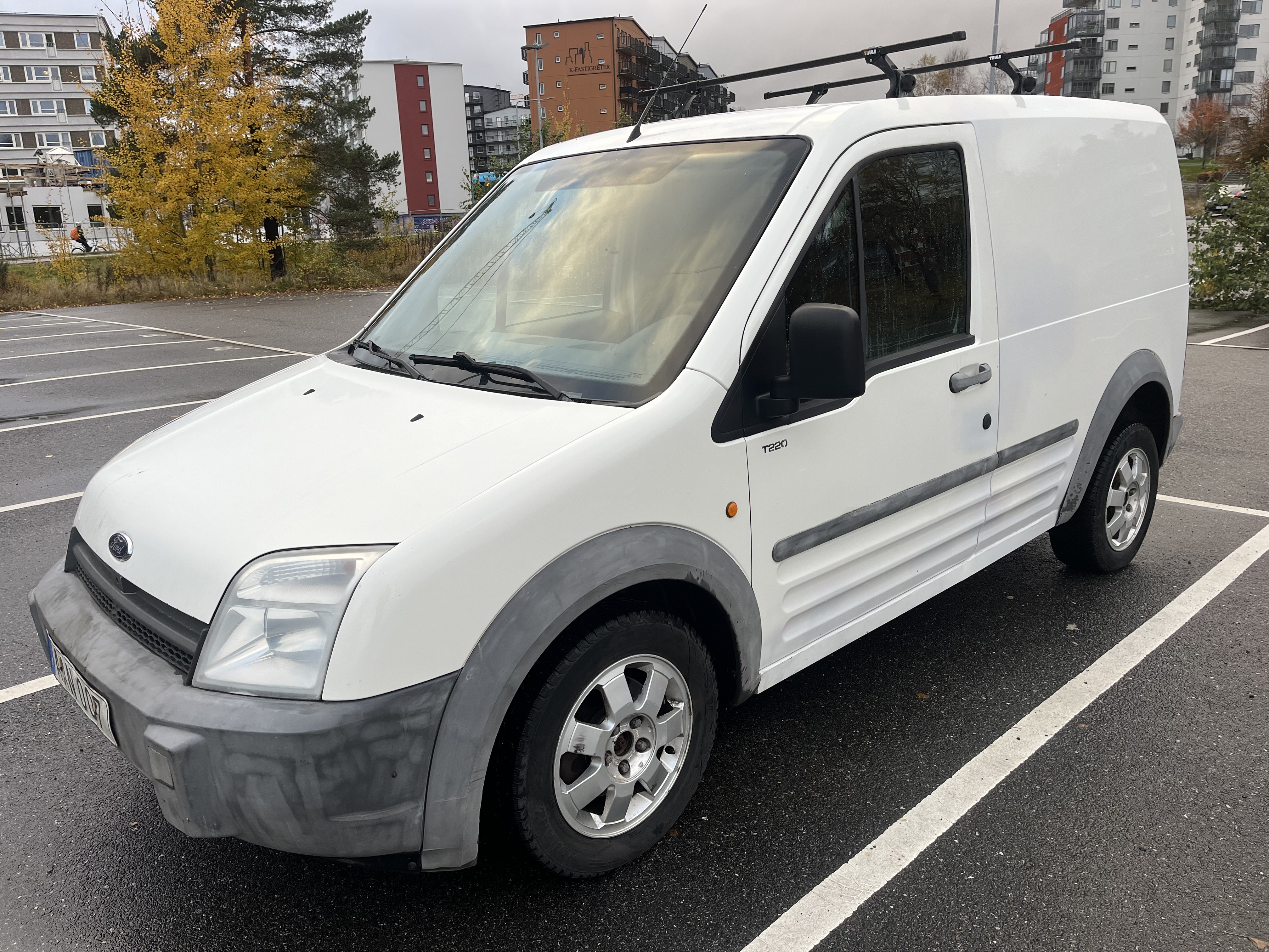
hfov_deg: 67.3
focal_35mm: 26
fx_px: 953
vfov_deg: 53.1
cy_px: 476
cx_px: 634
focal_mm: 5.1
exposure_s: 1/305
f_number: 1.6
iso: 50
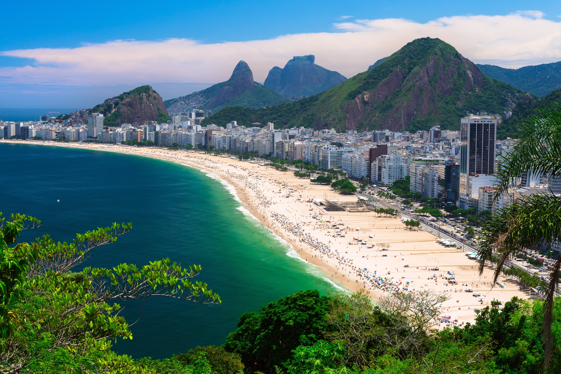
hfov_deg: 34.5
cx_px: 280
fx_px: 904
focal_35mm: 58
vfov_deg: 23.4
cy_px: 187
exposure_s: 1/80
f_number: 11
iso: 100
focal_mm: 58
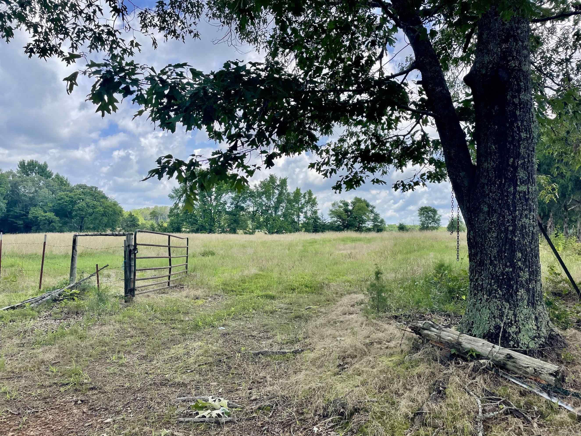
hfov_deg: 67.3
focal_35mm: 26
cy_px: 218
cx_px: 290
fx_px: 436
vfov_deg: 53.1
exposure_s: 1/1887
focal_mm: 4.2
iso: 32
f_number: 1.6
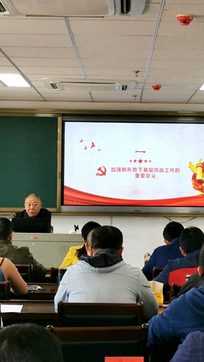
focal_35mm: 98
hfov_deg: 12.3
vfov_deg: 21.8
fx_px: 943
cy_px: 182
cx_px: 144
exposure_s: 1/111
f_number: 1.8
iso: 50
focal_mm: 5.58
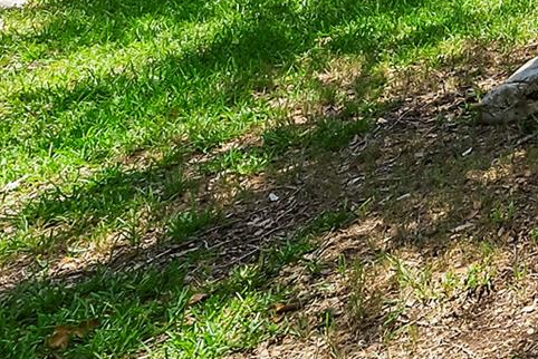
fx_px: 763
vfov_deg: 19.7
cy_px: -286
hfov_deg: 20.7
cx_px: 1027
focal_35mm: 51
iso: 160
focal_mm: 12
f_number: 11
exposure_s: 1/50
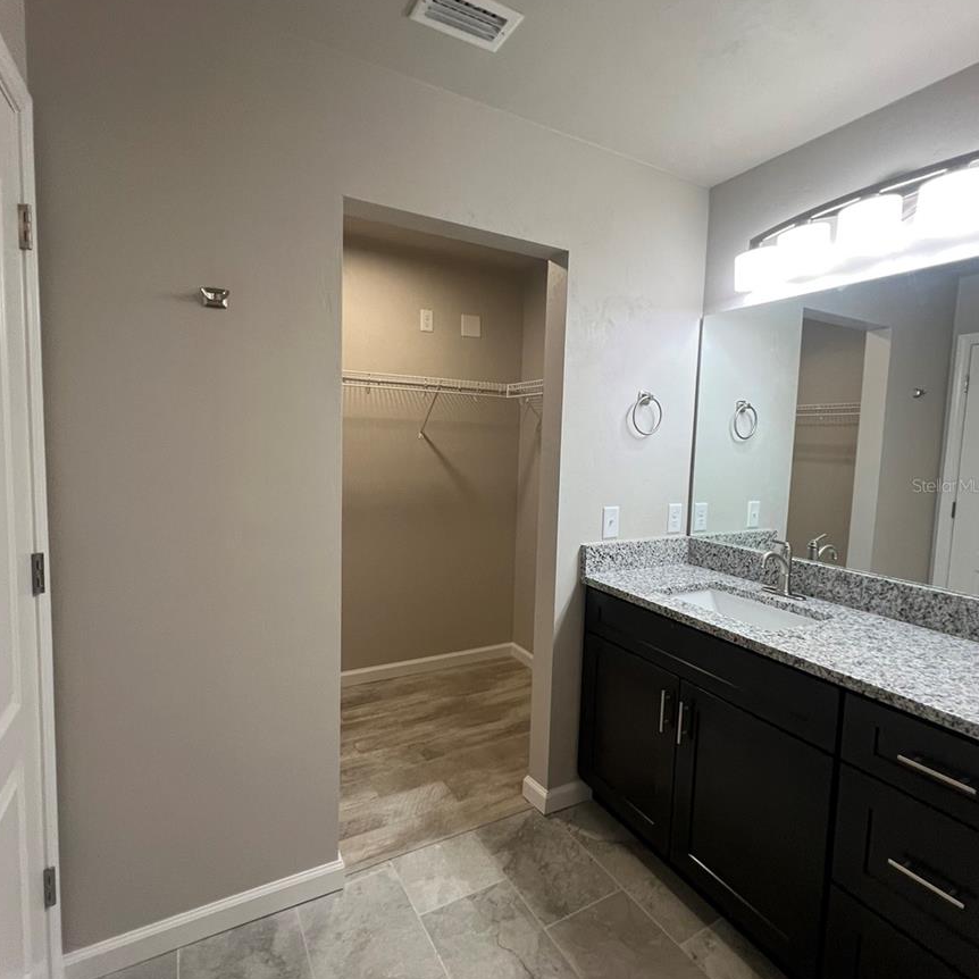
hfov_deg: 87.4
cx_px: 482
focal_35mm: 16
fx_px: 512
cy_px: 485
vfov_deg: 87.4
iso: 160
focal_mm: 1.57
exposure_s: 1/120
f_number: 1.8
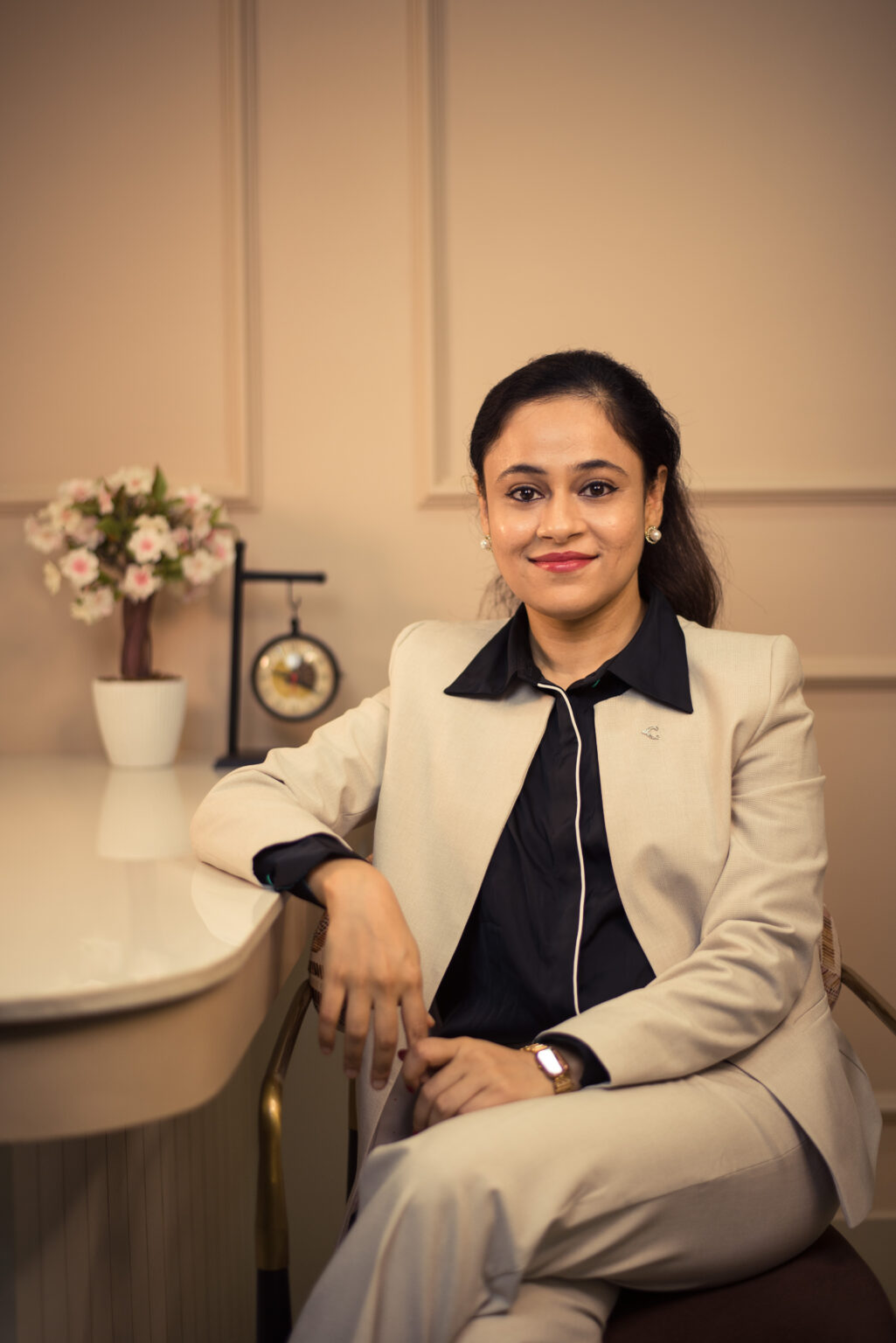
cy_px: 672
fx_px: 1865
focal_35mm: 50
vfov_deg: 39.6
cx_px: 448
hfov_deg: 27.0
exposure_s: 1/800
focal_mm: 50
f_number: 1.8
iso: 320
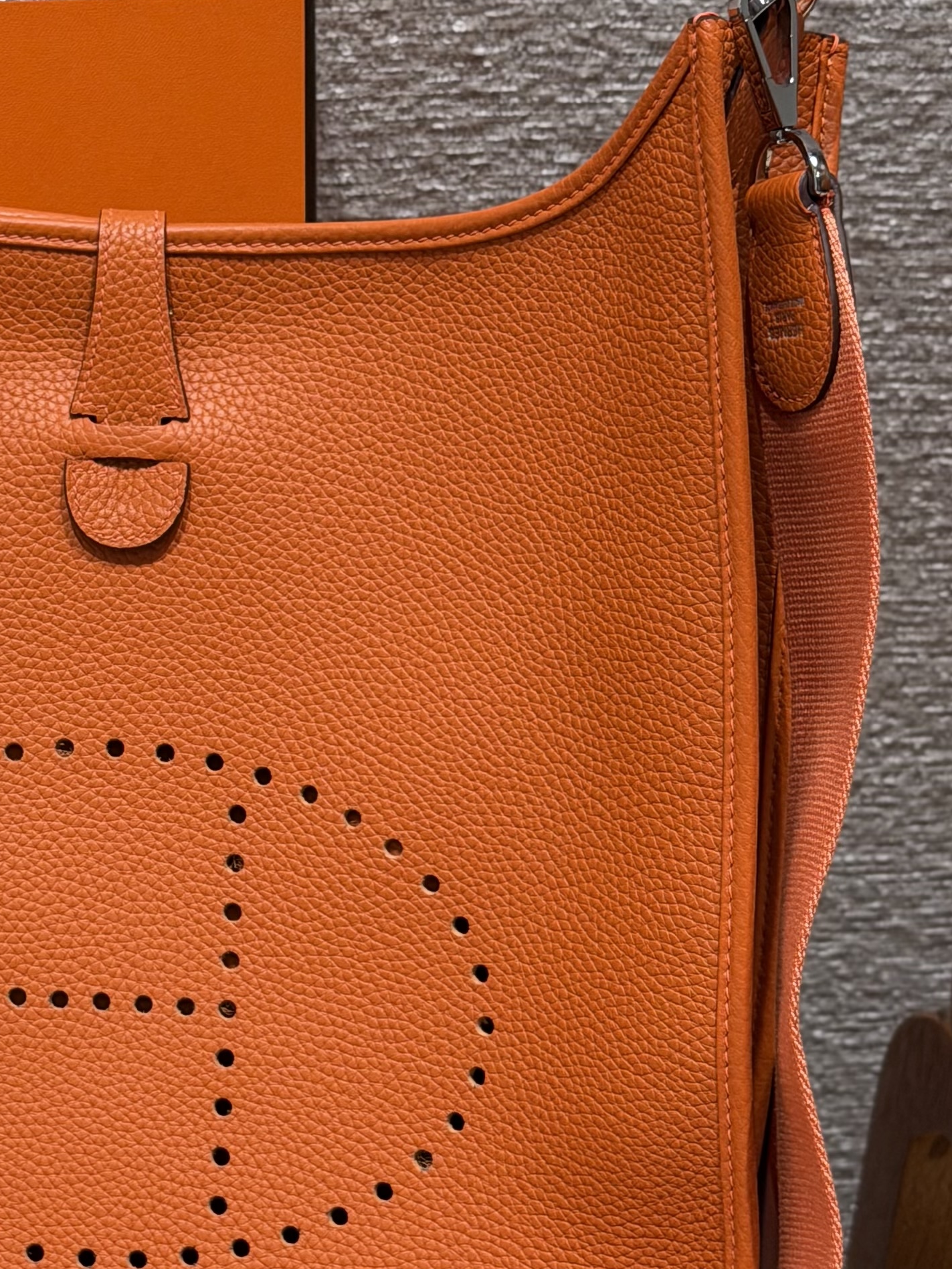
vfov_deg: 19.3
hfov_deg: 14.4
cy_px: 702
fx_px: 3740
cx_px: 81
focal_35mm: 102
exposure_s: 1/50
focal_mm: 6.76
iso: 64
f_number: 1.78
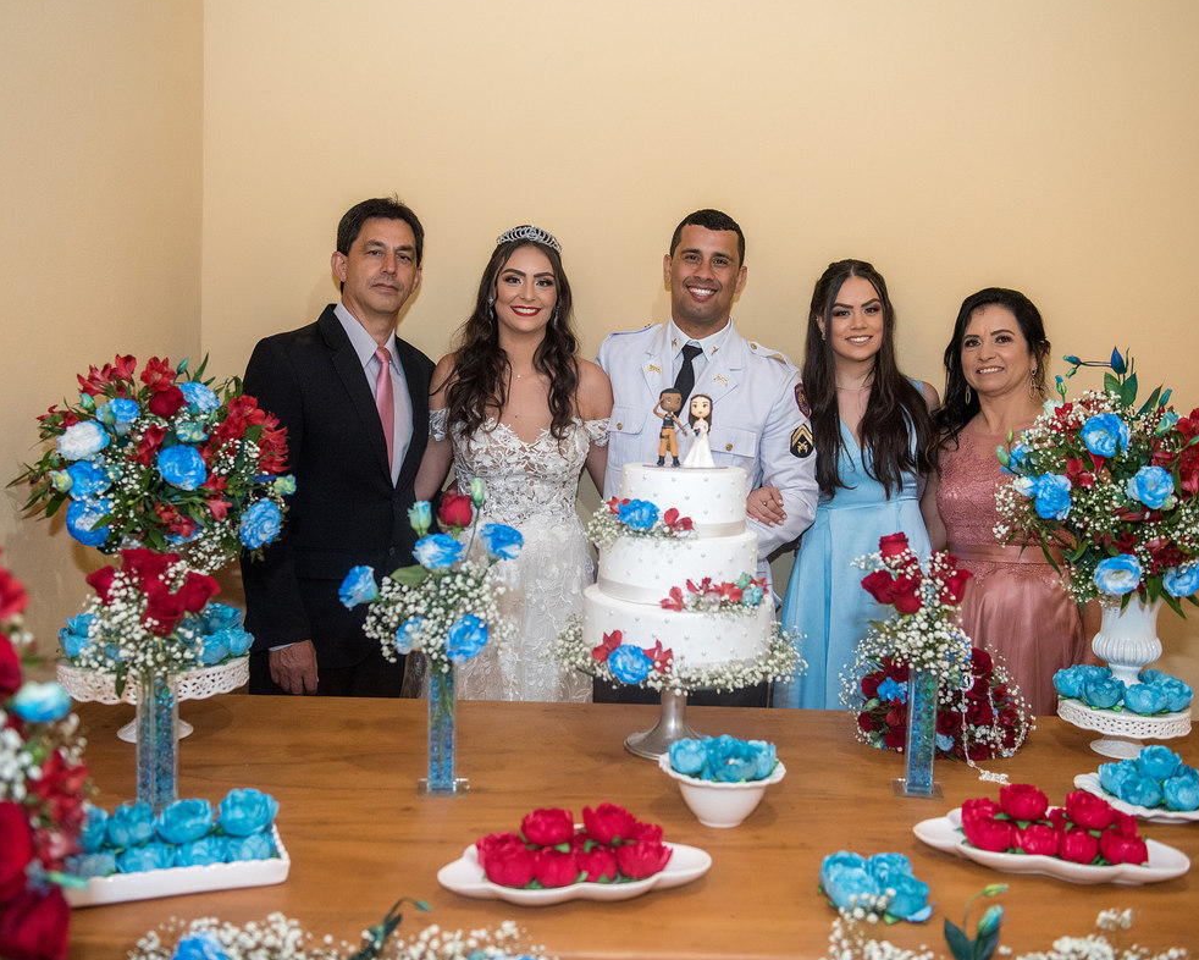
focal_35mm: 39
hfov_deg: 46.8
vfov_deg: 38.2
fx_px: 1384
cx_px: 593
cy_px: 472
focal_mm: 34
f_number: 3.2
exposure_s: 1/160
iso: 1600
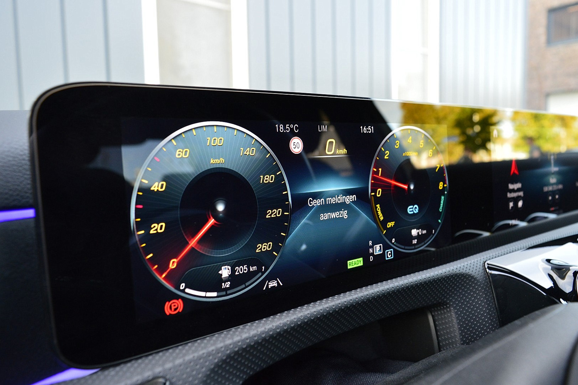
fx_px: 433
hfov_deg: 67.4
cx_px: 289
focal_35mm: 27
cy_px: 192
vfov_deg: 47.9
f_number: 5
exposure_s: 1/60
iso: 800
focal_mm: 18
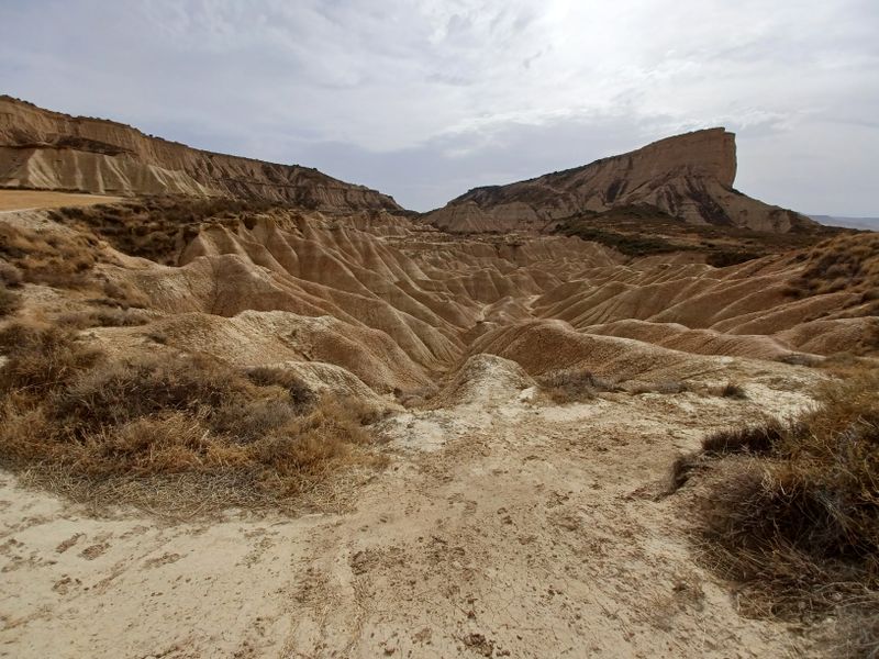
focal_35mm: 13
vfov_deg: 89.9
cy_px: 330
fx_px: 330
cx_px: 440
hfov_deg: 106.2
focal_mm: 1.42
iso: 40
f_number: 2.2
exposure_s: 1/3597
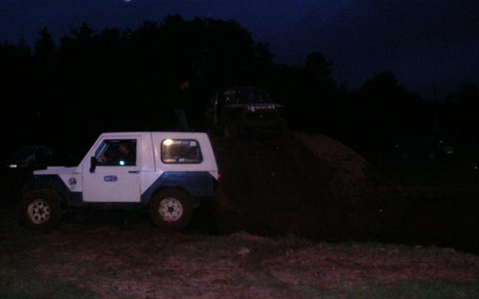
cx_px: 229
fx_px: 548
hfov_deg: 47.2
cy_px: 165
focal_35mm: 42
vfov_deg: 30.5
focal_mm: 5.8
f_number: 2.8
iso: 200
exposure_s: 1/60.1
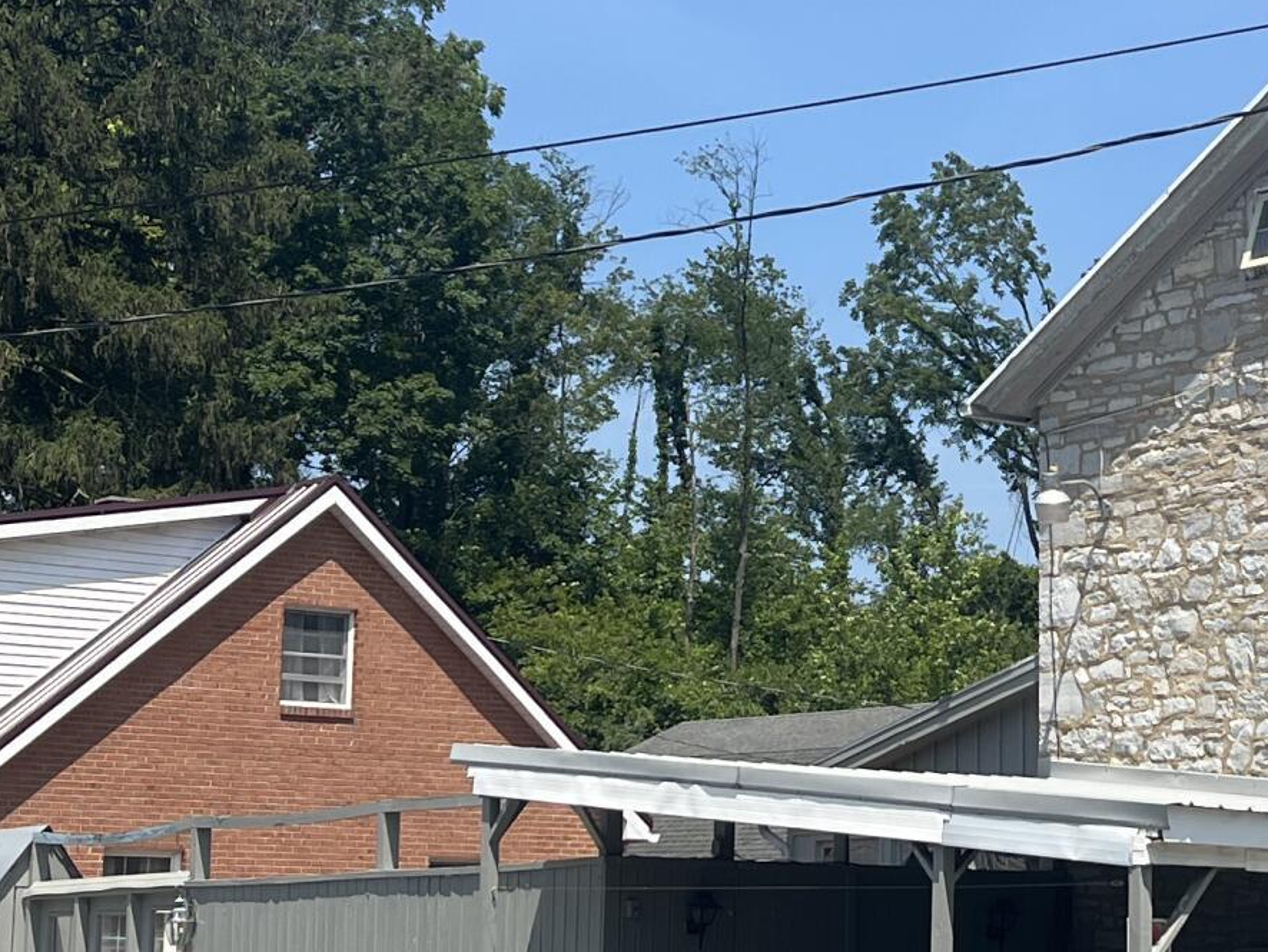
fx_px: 3224
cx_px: 947
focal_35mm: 88
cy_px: 387
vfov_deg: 16.8
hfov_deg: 22.1
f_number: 1.5
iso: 50
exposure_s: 1/3831
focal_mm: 5.7
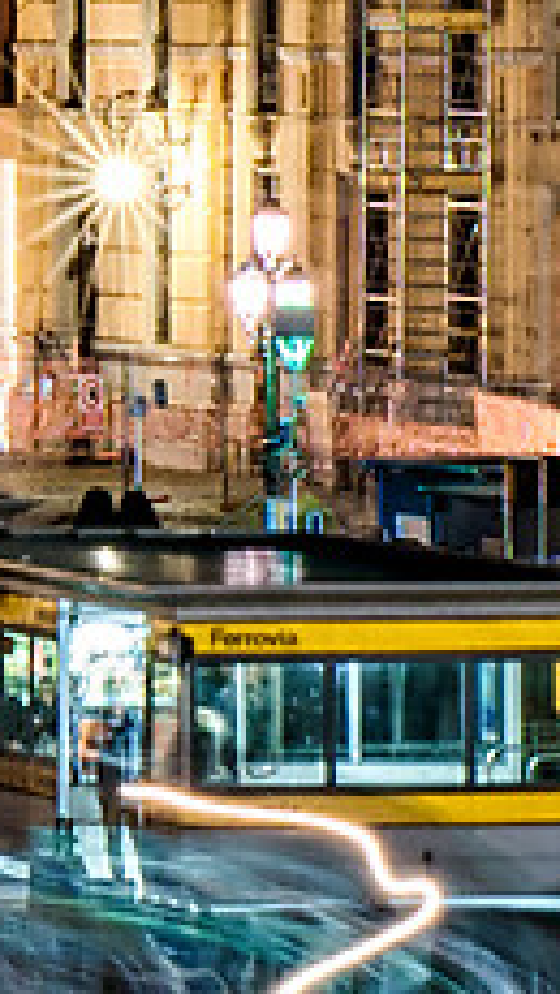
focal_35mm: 545
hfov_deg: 2.2
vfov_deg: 4.0
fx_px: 14382
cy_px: 254
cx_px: -857
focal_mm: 50
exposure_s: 25
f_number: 14
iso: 100
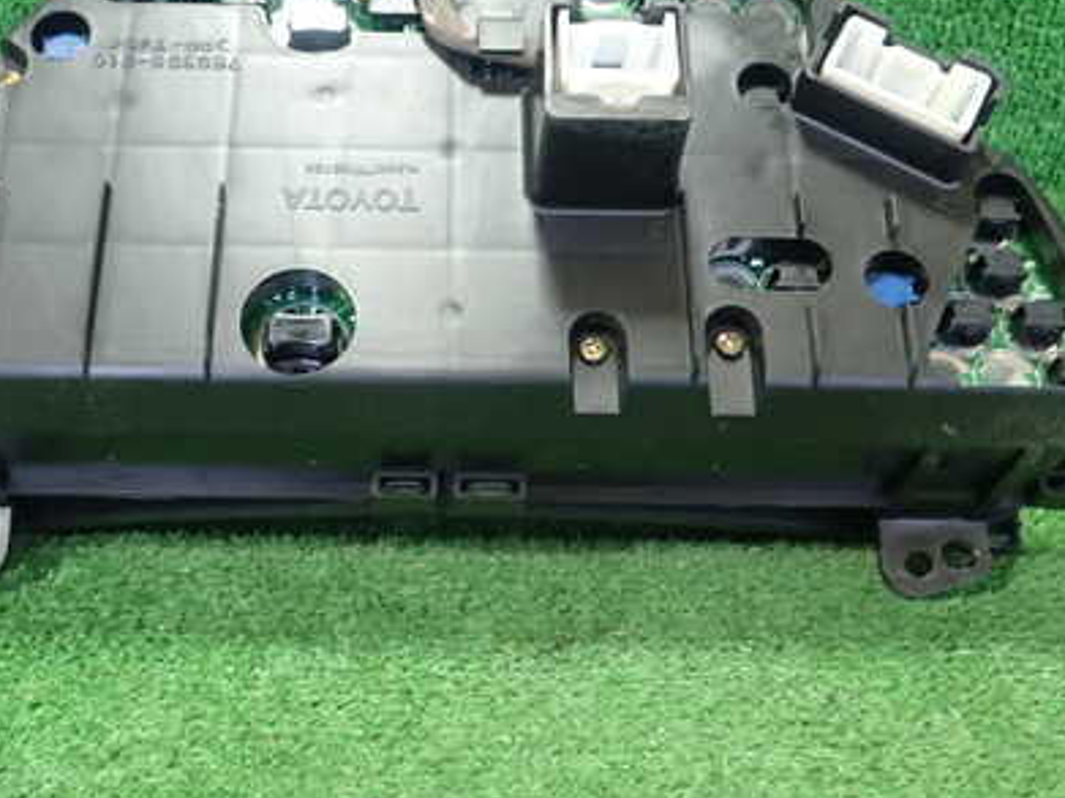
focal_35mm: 46
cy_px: 267
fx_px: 1415
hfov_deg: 41.0
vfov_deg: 31.3
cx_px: 414
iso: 500
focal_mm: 5.5
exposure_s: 1/125
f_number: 2.3
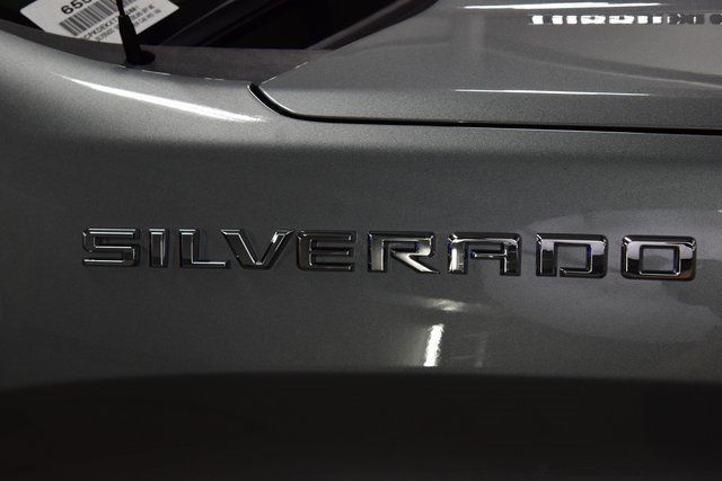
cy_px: 240
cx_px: 361
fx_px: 1204
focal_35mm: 60
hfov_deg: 33.4
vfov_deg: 22.6
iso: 640
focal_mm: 40
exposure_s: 1/60
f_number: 8
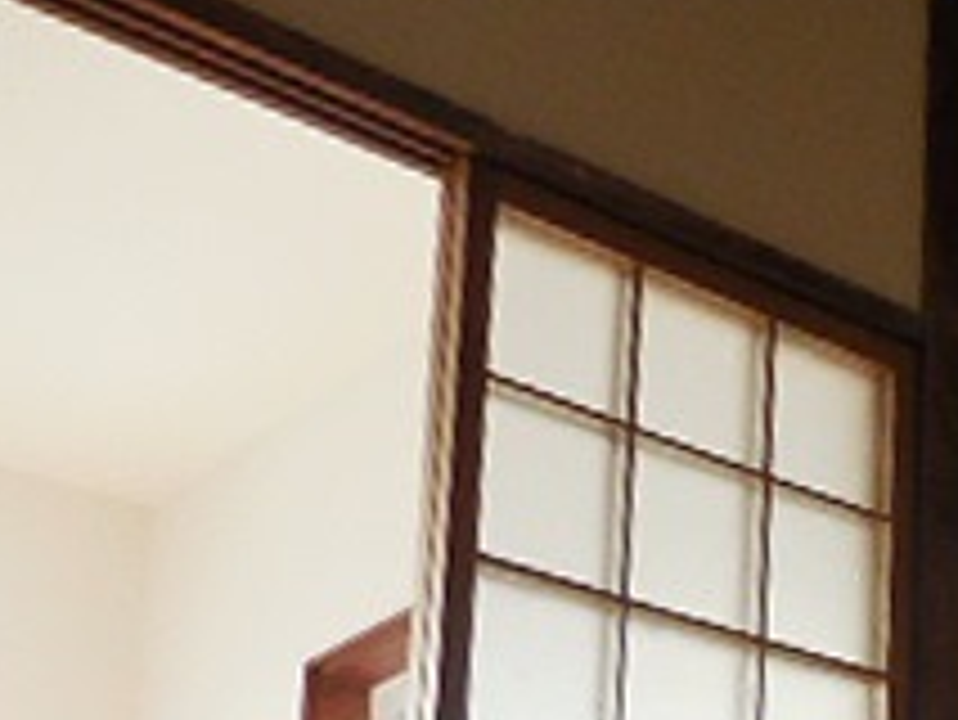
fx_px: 2077
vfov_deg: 18.0
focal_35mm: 75
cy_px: 1012
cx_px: 1331
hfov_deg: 22.5
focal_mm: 4.5
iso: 220
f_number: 3.3
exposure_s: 1/30
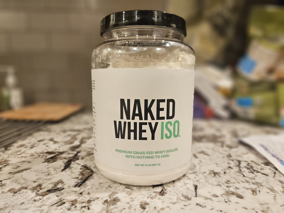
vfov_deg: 58.9
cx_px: 142
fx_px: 189
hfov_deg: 73.9
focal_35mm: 23
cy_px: 106
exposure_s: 1/120
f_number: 1.8
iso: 500
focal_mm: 5.4
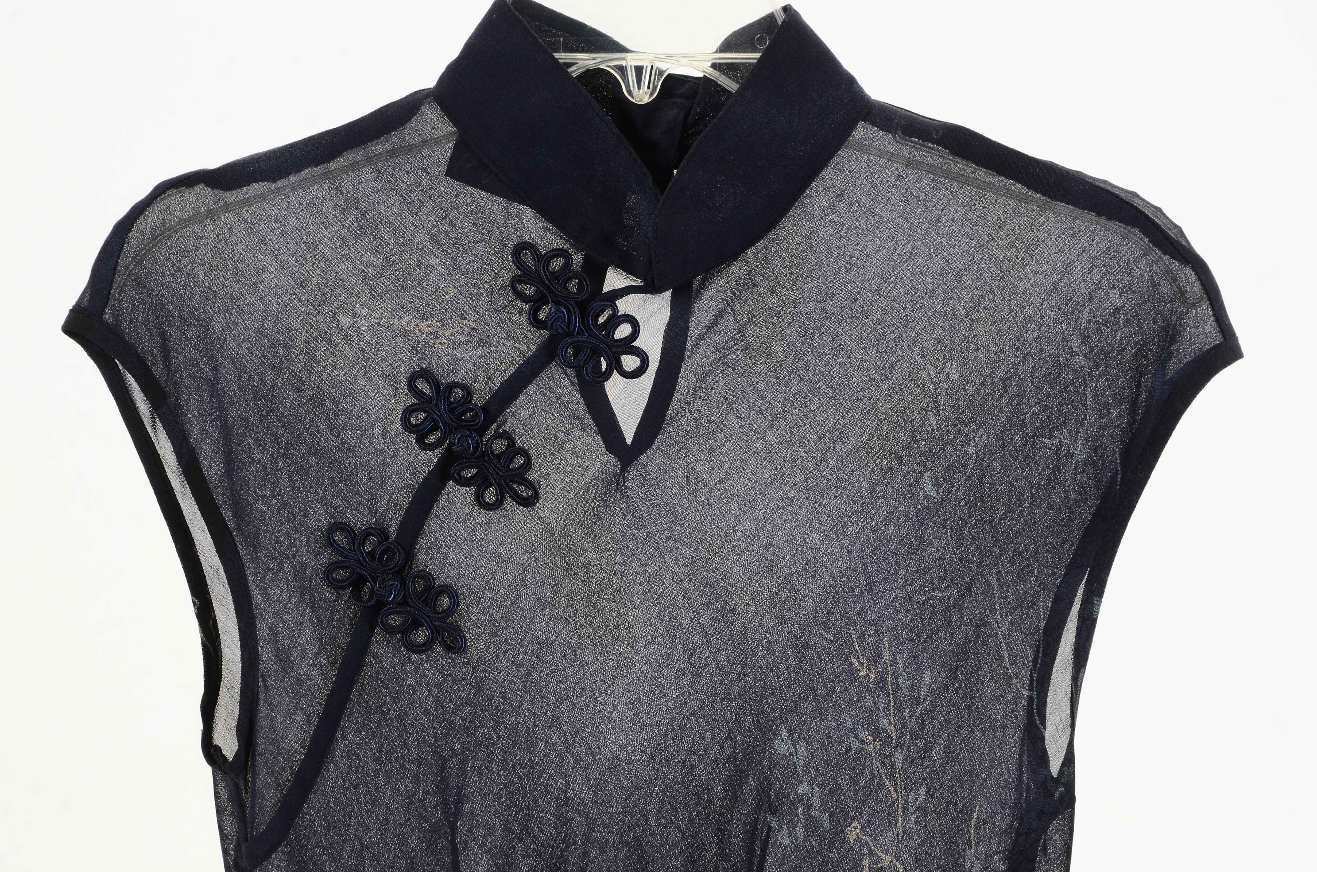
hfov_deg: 16.1
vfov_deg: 10.7
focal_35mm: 128
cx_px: 658
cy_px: 436
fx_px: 4655
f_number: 13
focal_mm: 85
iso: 400
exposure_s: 1/80
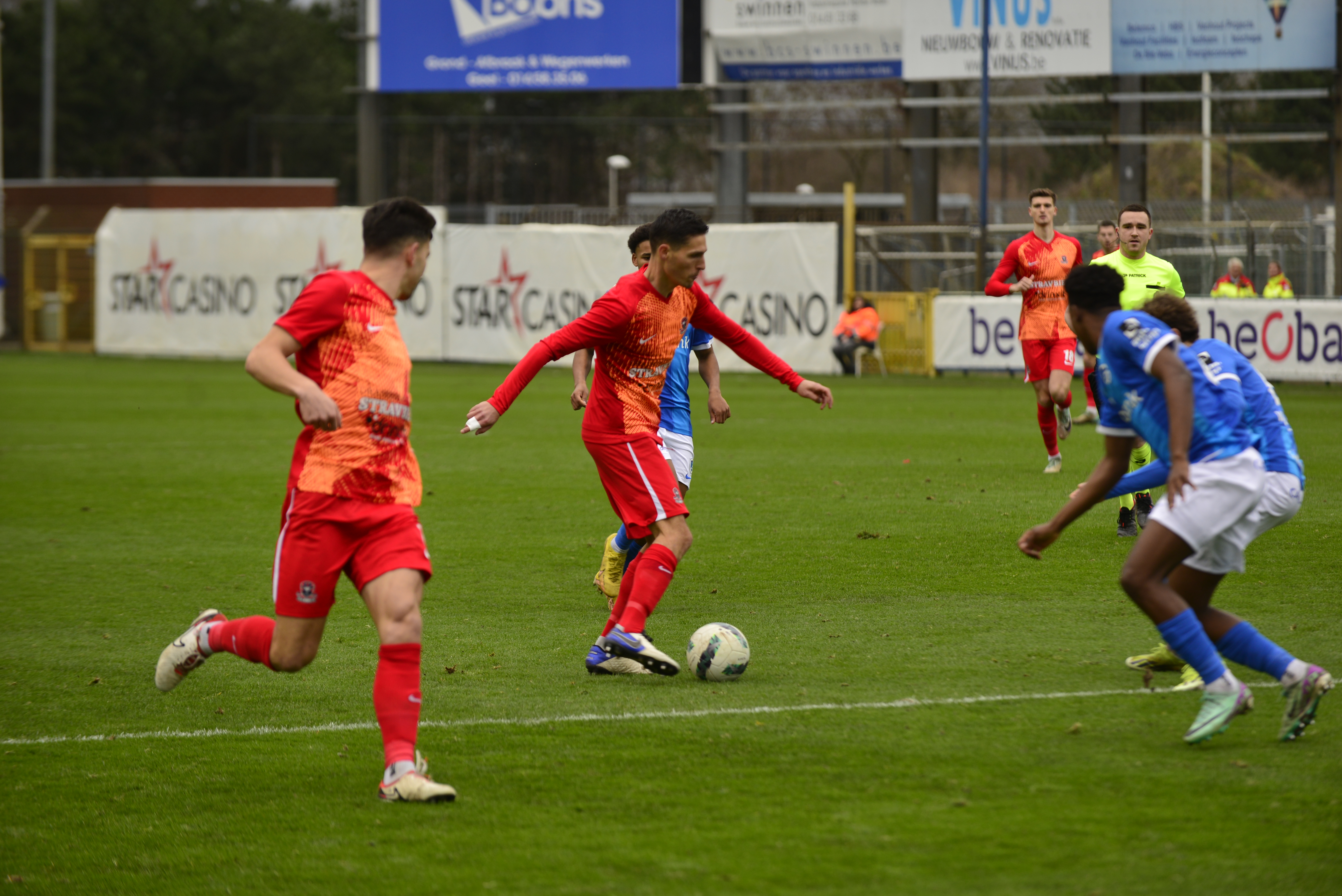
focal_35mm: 190
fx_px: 7085
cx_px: 671
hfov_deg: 10.8
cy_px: 448
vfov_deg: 7.2
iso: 320
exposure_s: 1/1000
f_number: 4
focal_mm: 190
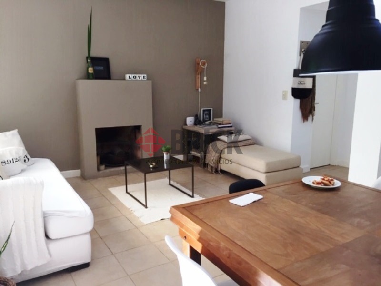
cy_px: 143
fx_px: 319
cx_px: 190
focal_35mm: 29
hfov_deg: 61.7
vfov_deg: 48.2
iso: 80
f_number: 2.2
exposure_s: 1/33
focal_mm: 4.15
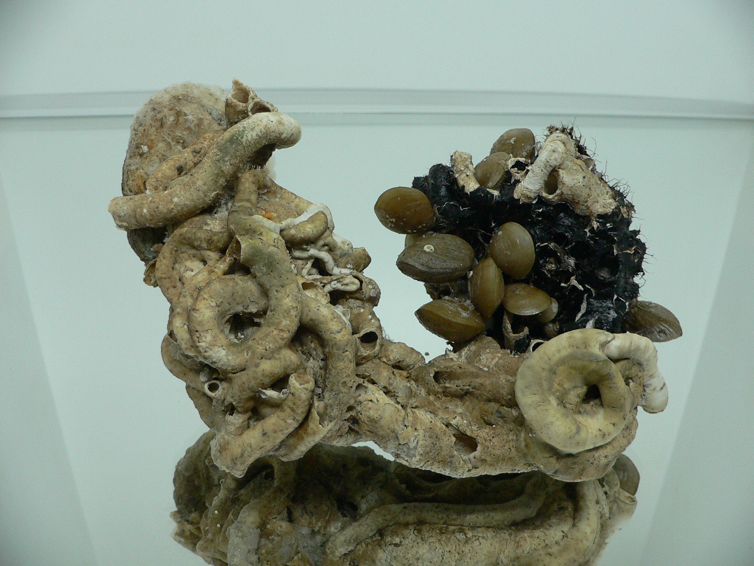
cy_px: 283
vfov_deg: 40.7
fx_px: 762
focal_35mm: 35
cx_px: 377
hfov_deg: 52.6
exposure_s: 1/60
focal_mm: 4.6
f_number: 2.8
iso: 150
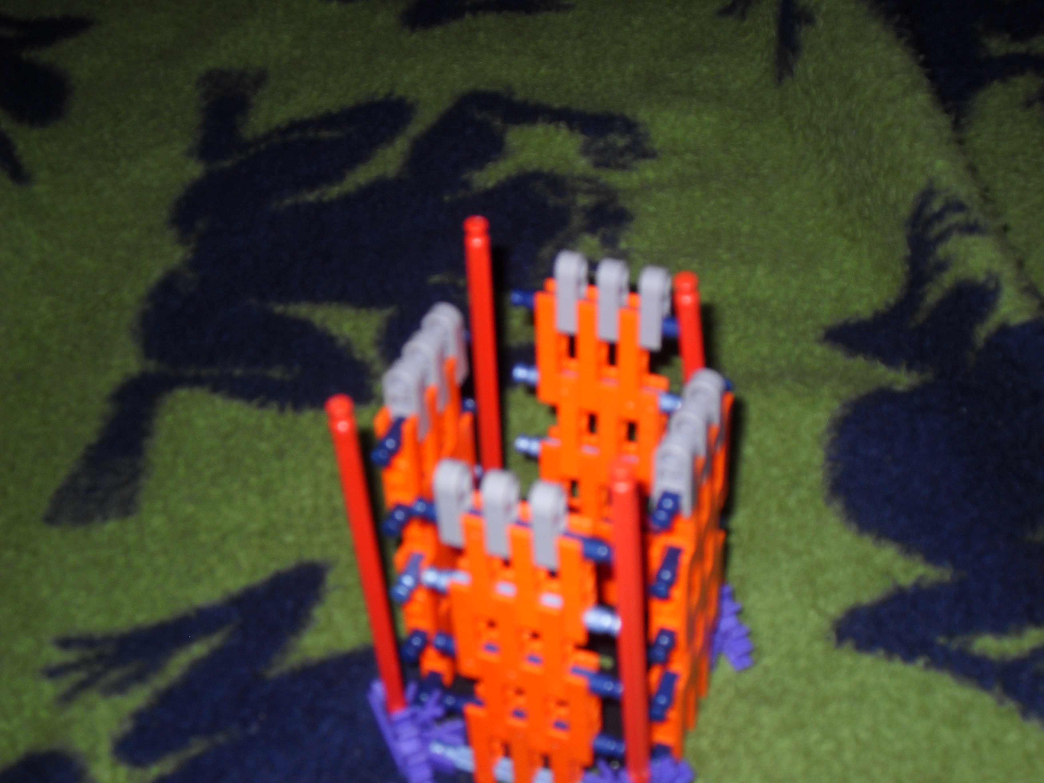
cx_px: 522
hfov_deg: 32.7
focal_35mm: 59
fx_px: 1779
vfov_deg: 24.8
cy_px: 392
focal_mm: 10.1
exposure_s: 1/60
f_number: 3.7
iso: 100
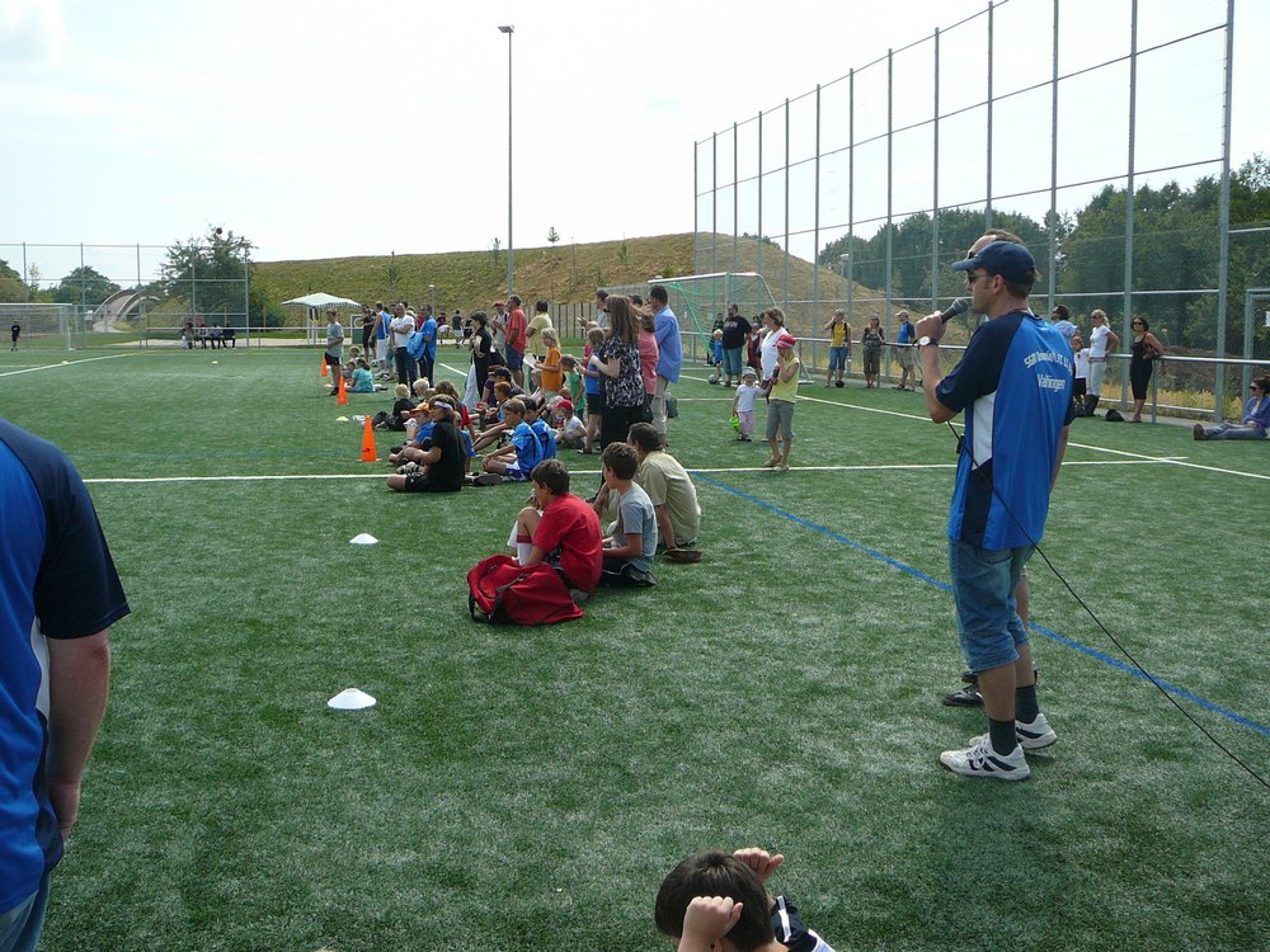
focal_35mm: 35
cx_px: 635
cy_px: 476
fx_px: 1284
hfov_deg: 52.6
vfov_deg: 40.7
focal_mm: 5.2
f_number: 2.8
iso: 80
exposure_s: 1/1000
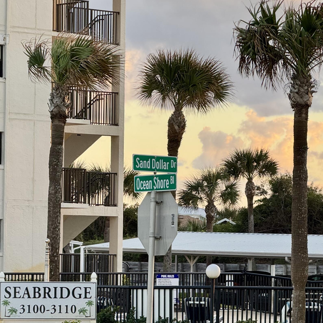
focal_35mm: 200
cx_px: 250
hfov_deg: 8.7
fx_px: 2111
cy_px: 202
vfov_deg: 8.7
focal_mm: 15.66
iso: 50
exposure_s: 1/168
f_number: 2.8
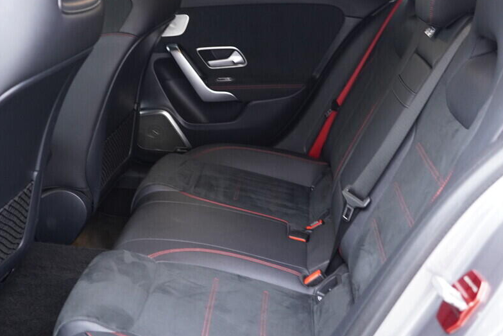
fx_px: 657
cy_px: 169
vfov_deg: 28.7
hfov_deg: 41.9
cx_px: 271
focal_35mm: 47
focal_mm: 24
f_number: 2.8
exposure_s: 1/40
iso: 1000
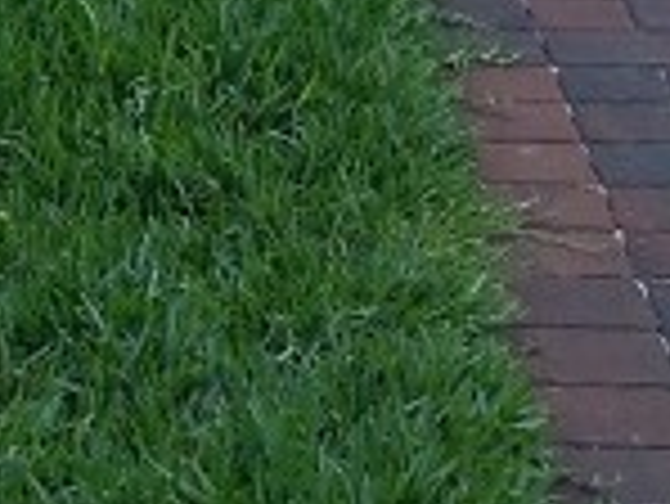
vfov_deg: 7.2
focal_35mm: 179
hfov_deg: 11.0
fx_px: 3467
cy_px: -1138
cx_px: 99
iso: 32
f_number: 1.8
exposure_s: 1/1258
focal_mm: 4.25
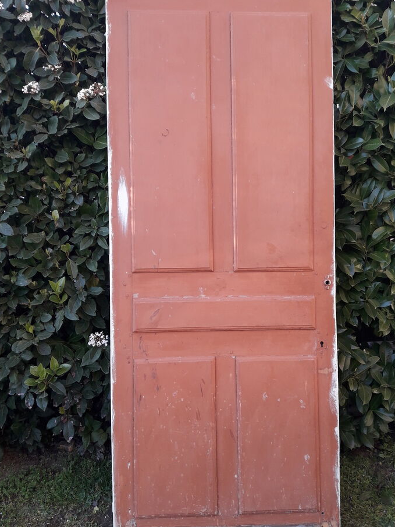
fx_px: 502
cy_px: 270
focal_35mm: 33
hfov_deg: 42.9
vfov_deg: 55.3
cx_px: 224
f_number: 1.9
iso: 40
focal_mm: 3.7
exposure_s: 1/100
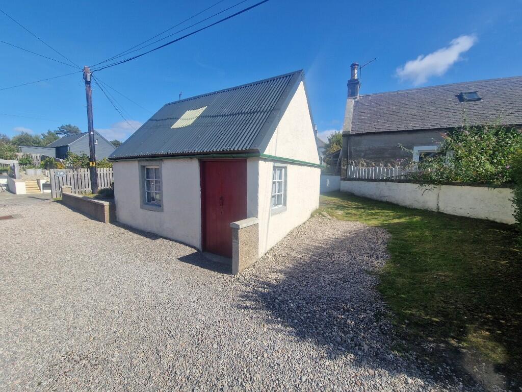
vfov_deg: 89.9
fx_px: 196
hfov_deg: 106.2
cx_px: 261
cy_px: 196
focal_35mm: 13
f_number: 2.2
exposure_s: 1/2304
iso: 50
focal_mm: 2.2
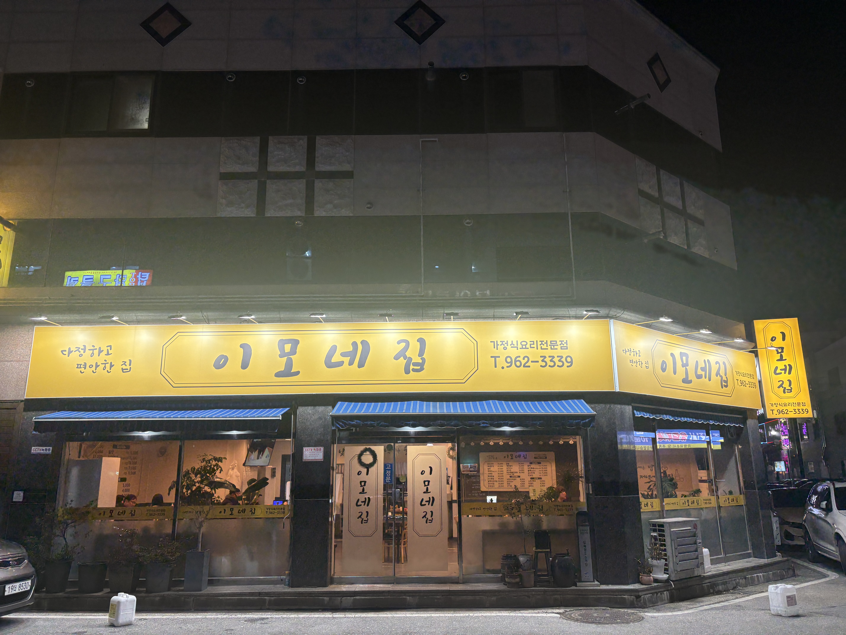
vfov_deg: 53.1
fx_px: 635
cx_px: 423
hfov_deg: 67.3
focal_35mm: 26
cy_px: 318
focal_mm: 5.96
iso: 80
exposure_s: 1/60
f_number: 1.6
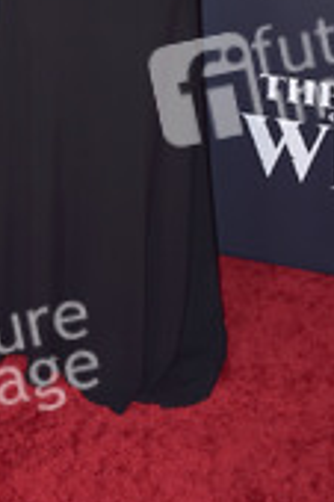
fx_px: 1478
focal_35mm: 106
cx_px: 34
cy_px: -71
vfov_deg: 18.5
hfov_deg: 12.8
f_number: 7.1
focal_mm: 45
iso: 400
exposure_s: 1/250
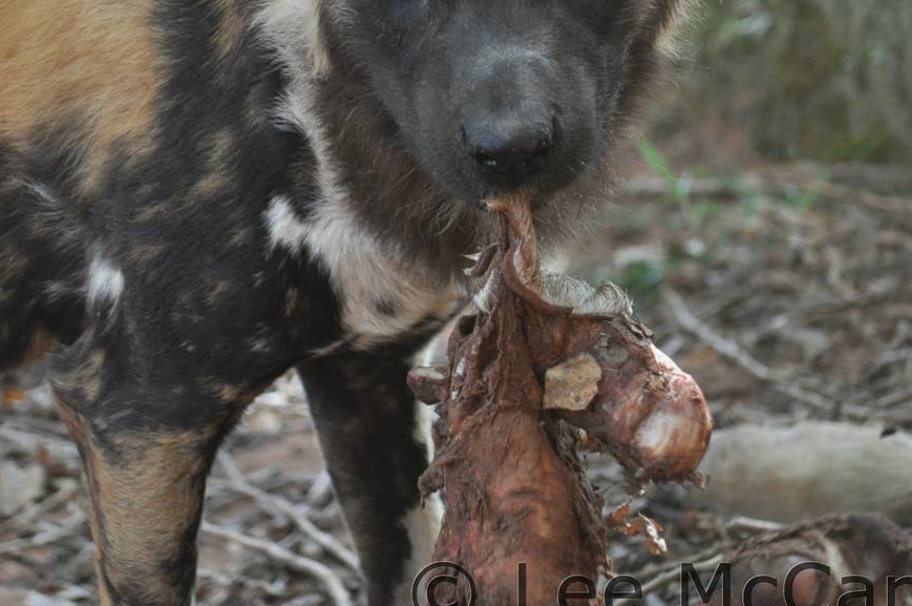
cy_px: 85
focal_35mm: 290
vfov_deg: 4.7
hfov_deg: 7.1
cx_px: 212
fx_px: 7335
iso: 800
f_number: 4.8
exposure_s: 1/640
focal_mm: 105
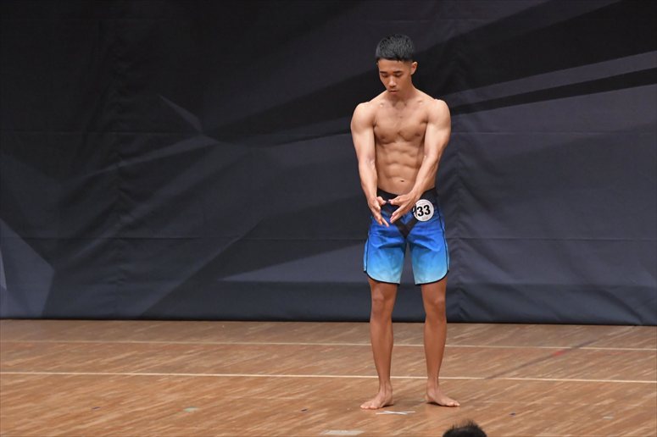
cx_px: 328
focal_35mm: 285
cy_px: 218
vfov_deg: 4.8
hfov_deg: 7.2
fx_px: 5199
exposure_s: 1/400
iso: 6400
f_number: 5.6
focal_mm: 190
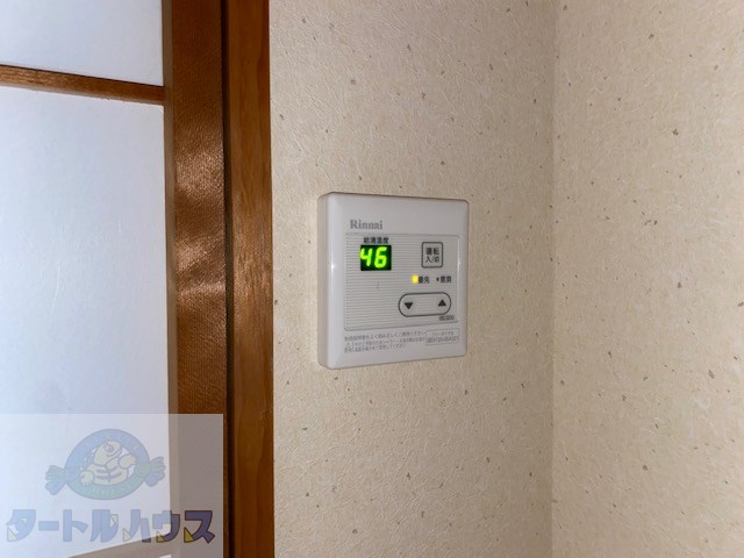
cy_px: 279
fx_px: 559
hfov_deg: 67.3
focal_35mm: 26
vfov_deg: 53.1
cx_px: 372
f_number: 1.8
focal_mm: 4.25
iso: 50
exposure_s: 1/4
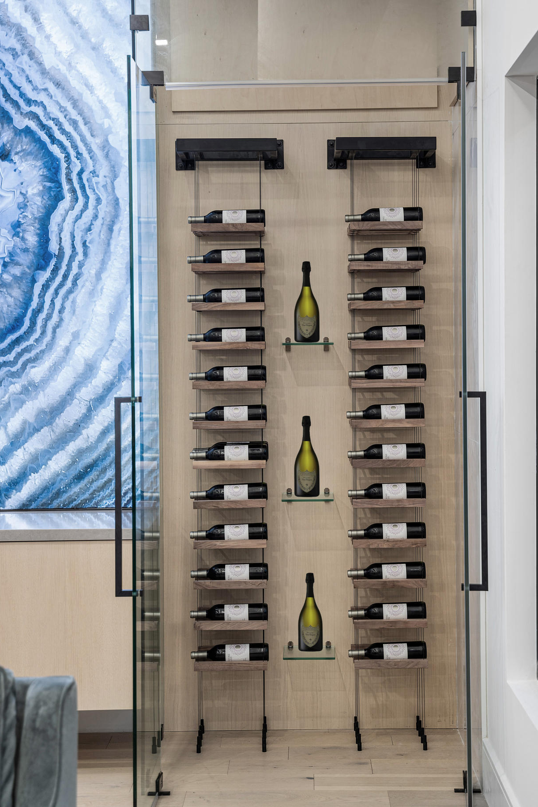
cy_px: 371
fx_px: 1300
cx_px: 292
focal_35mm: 58
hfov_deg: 23.4
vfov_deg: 34.5
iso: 160
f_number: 4
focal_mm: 53
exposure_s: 1/20
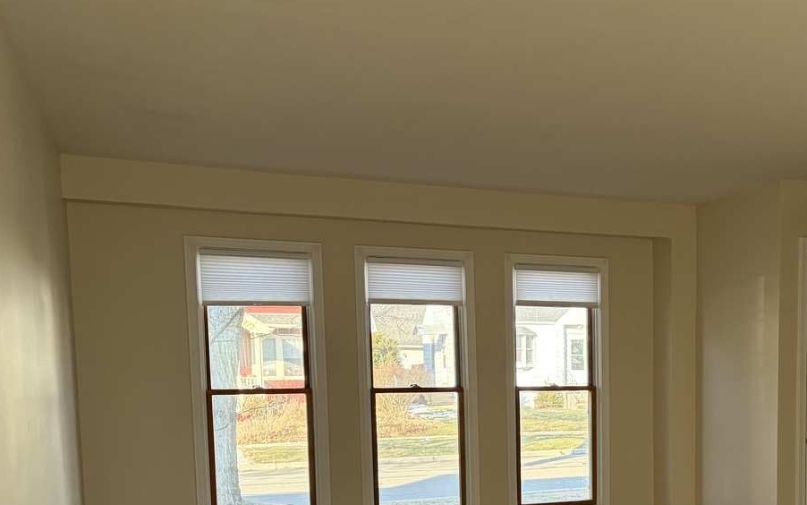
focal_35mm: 44
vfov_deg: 28.1
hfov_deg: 43.4
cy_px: 457
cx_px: 633
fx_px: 968
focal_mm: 5.96
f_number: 1.6
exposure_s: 1/184
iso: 125
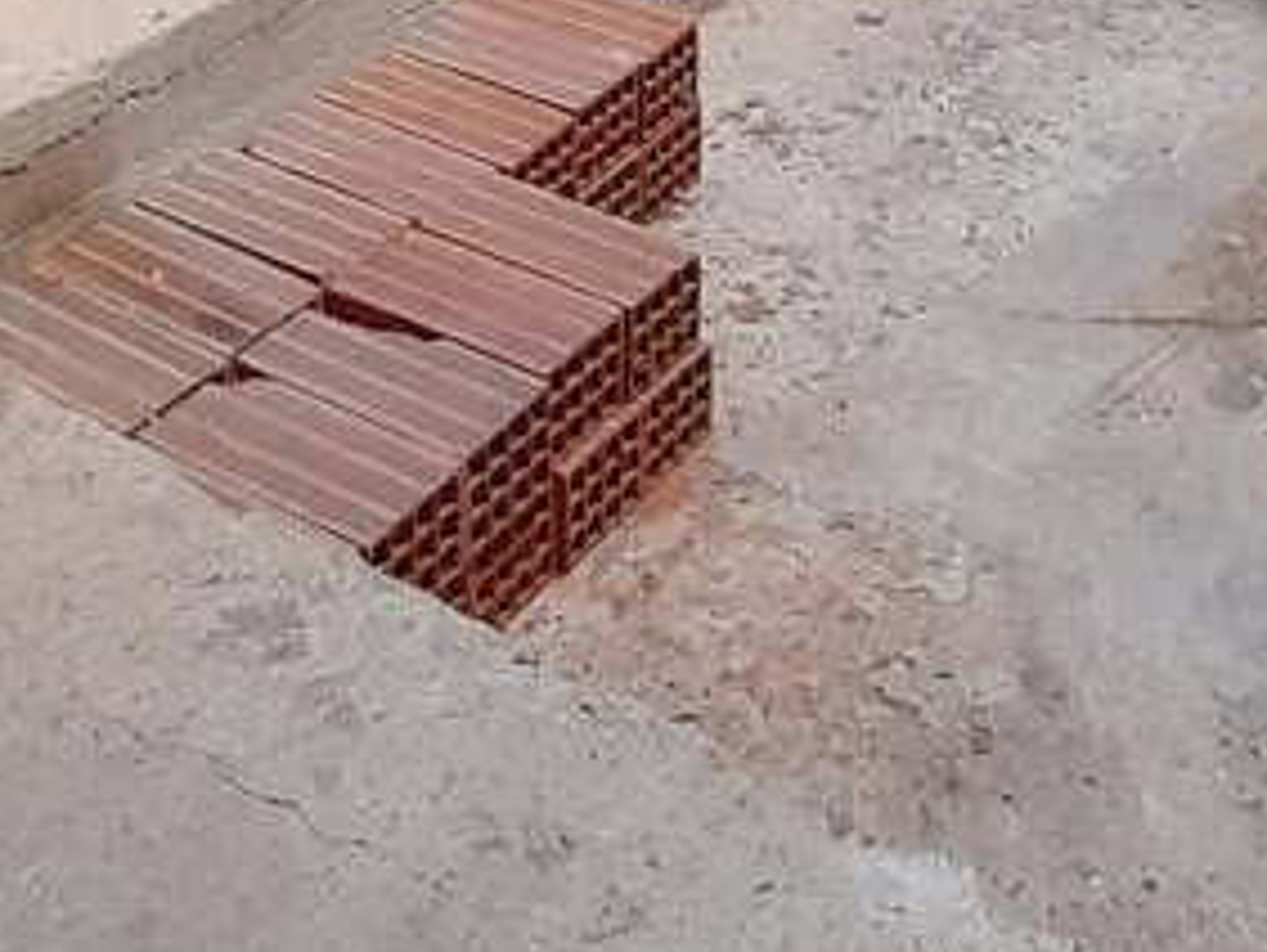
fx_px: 2161
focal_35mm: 59
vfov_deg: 20.9
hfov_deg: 32.5
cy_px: -498
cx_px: 782
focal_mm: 1.42
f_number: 2.2
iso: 80
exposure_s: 1/100
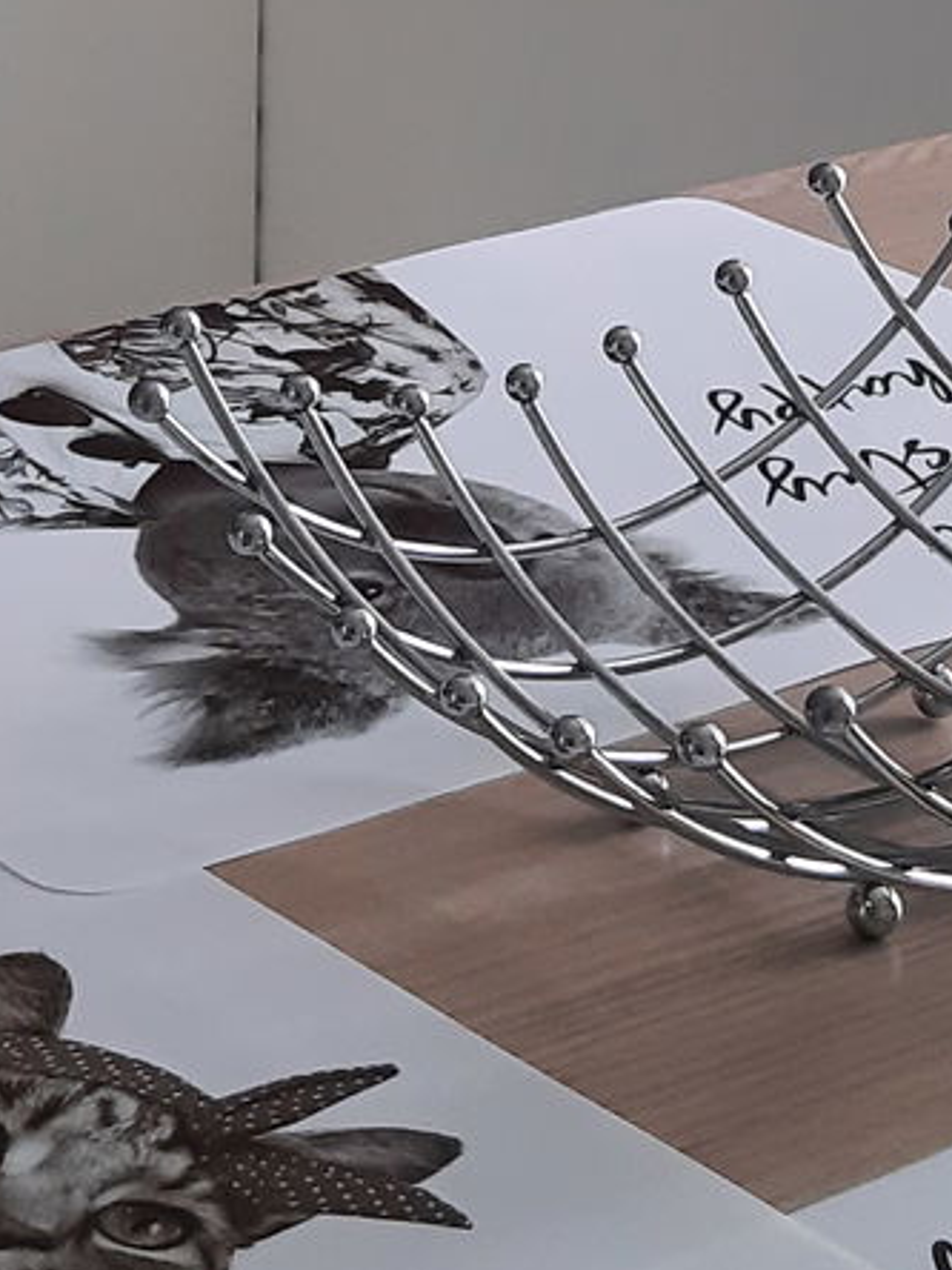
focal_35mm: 125
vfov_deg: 15.4
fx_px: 4584
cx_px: 157
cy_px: -47
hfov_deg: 11.8
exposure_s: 1/60
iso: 80
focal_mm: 3.93
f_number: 1.7
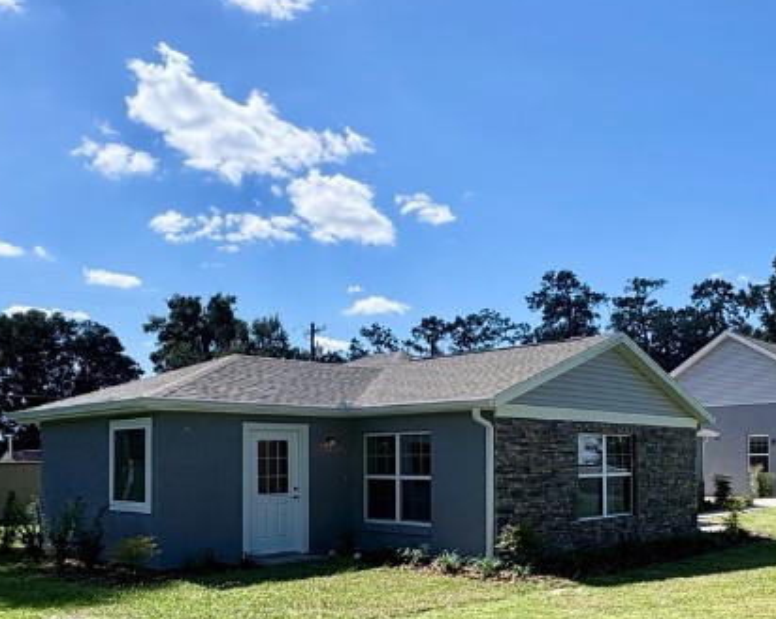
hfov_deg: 50.2
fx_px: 780
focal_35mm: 34
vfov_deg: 42.3
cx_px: 603
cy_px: 442
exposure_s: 1/1748
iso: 50
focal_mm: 2.22
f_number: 2.2
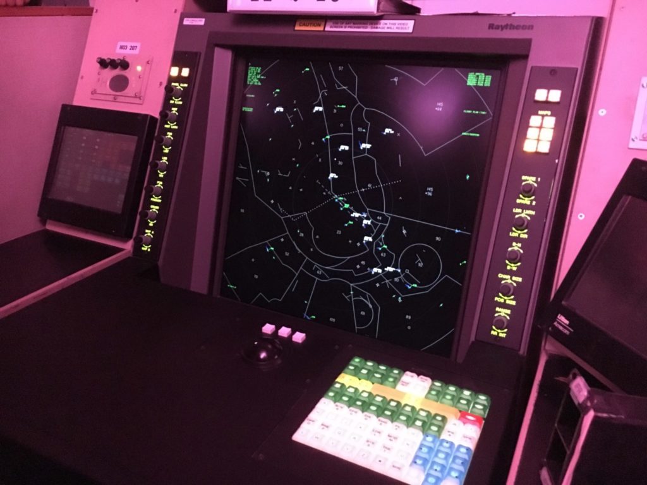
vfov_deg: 48.2
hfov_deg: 61.7
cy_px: 242
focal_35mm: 29
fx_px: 542
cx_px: 324
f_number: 2.2
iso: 2000
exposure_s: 1/15
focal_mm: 4.15
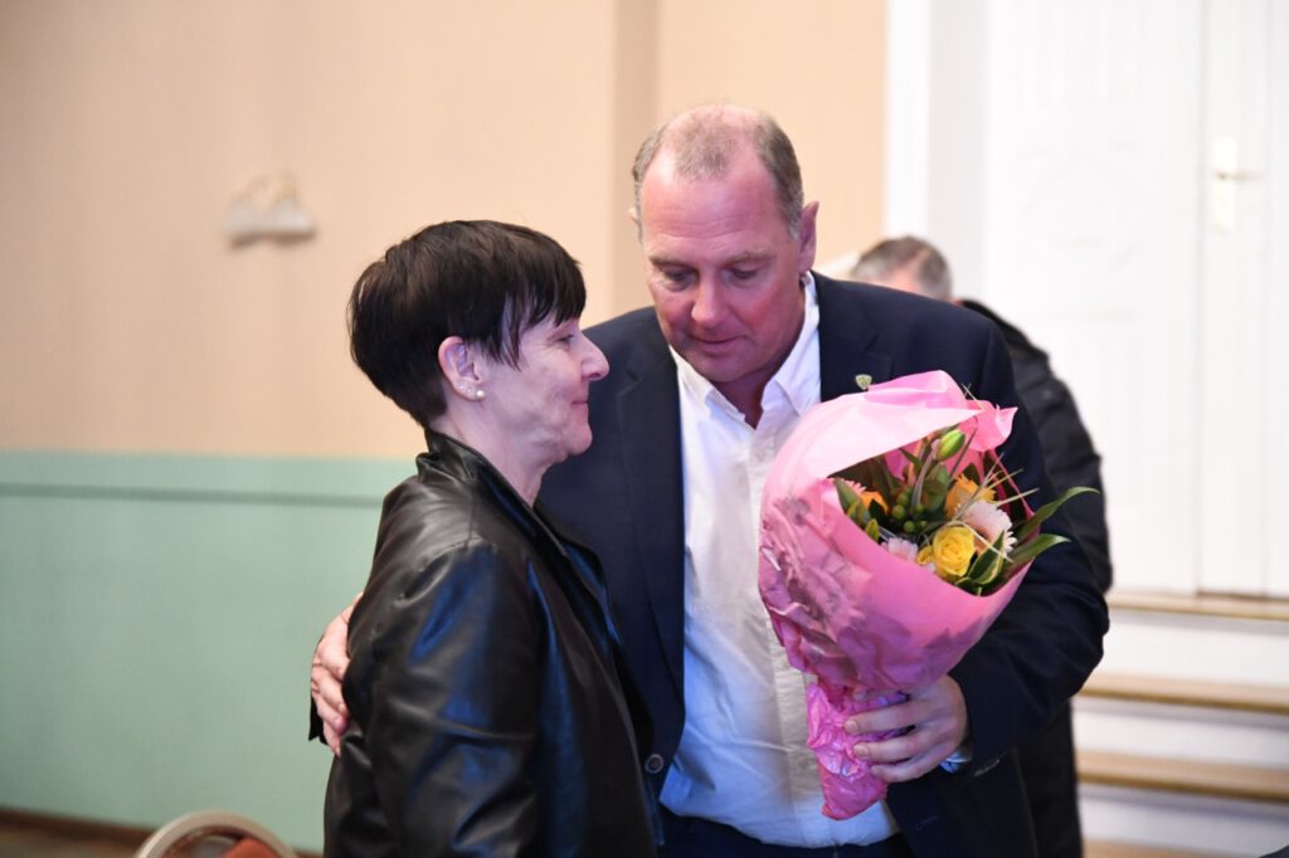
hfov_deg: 32.4
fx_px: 2219
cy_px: 429
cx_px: 644
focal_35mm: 62
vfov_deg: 21.9
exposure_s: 1/125
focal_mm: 62
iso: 8000
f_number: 2.8
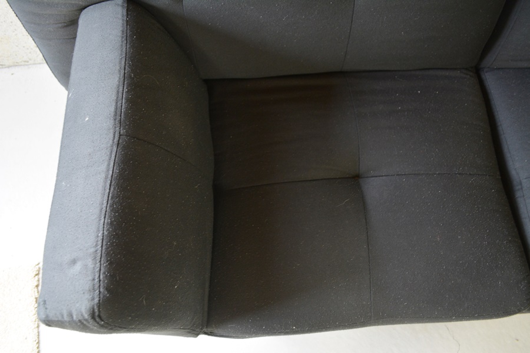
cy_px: 176
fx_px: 442
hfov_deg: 61.9
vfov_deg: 43.6
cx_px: 265
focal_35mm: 30
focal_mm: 20
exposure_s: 1/40
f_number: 3.8
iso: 800
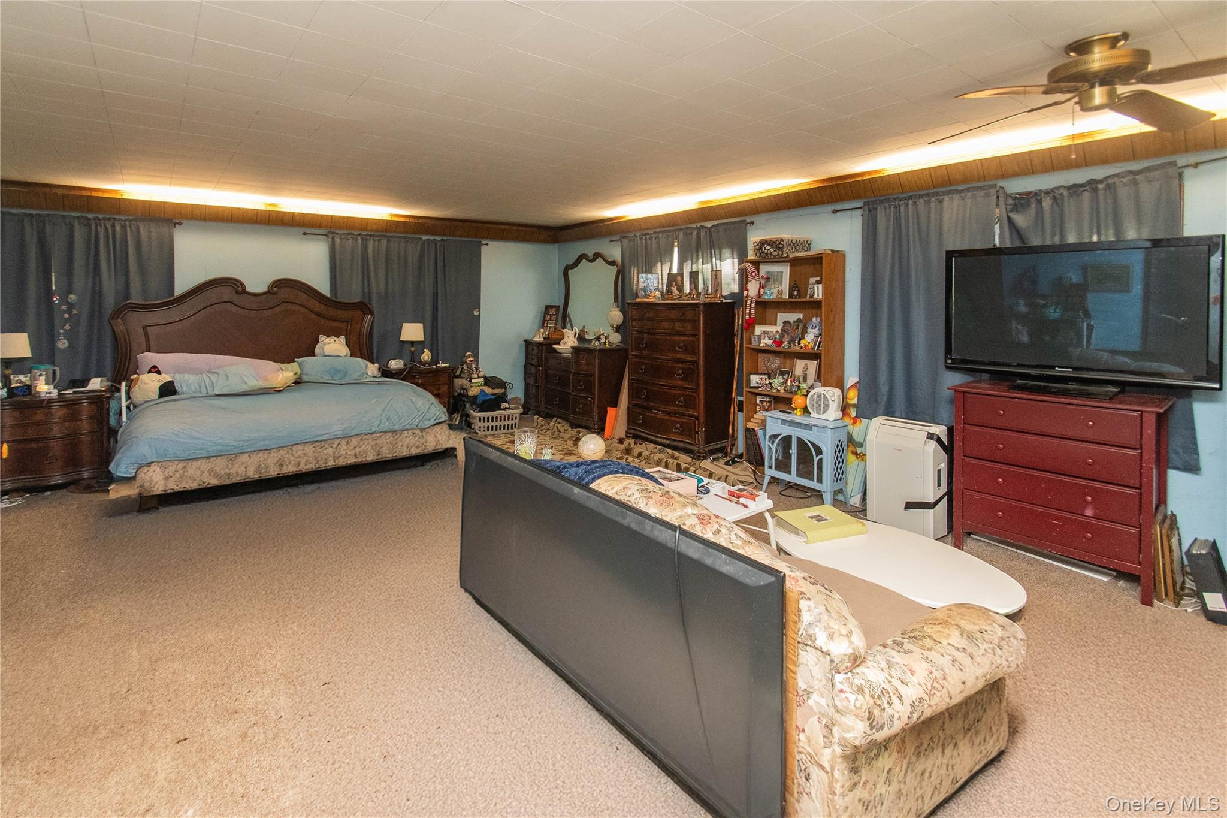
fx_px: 511
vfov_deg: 77.3
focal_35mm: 15
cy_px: 409
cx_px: 614
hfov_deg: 100.4
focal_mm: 10
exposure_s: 1/60
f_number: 5.6
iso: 2500
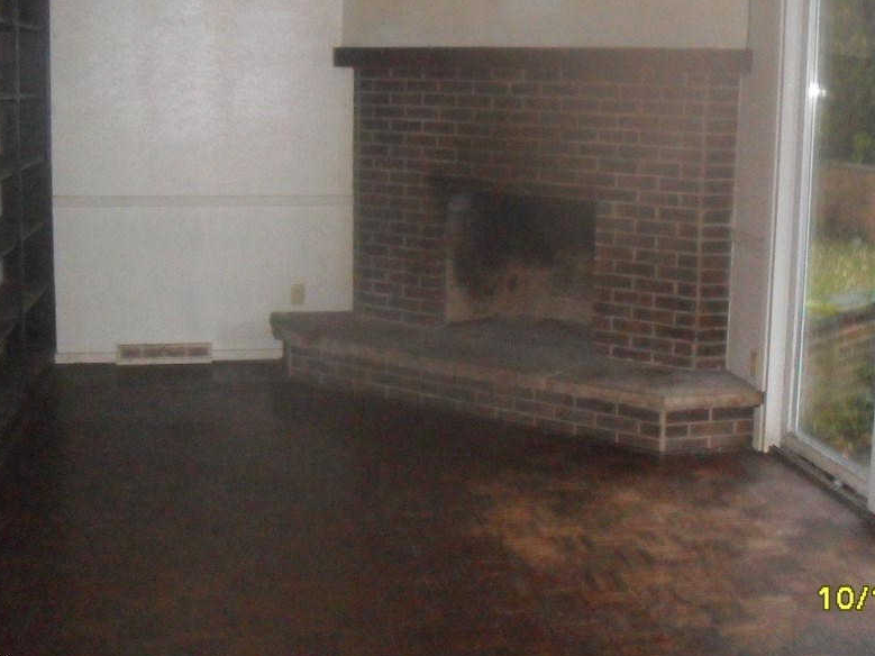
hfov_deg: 41.2
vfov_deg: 31.4
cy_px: 249
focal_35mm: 46
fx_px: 1163
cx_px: 471
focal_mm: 6.3
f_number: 3
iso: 640
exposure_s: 1/45
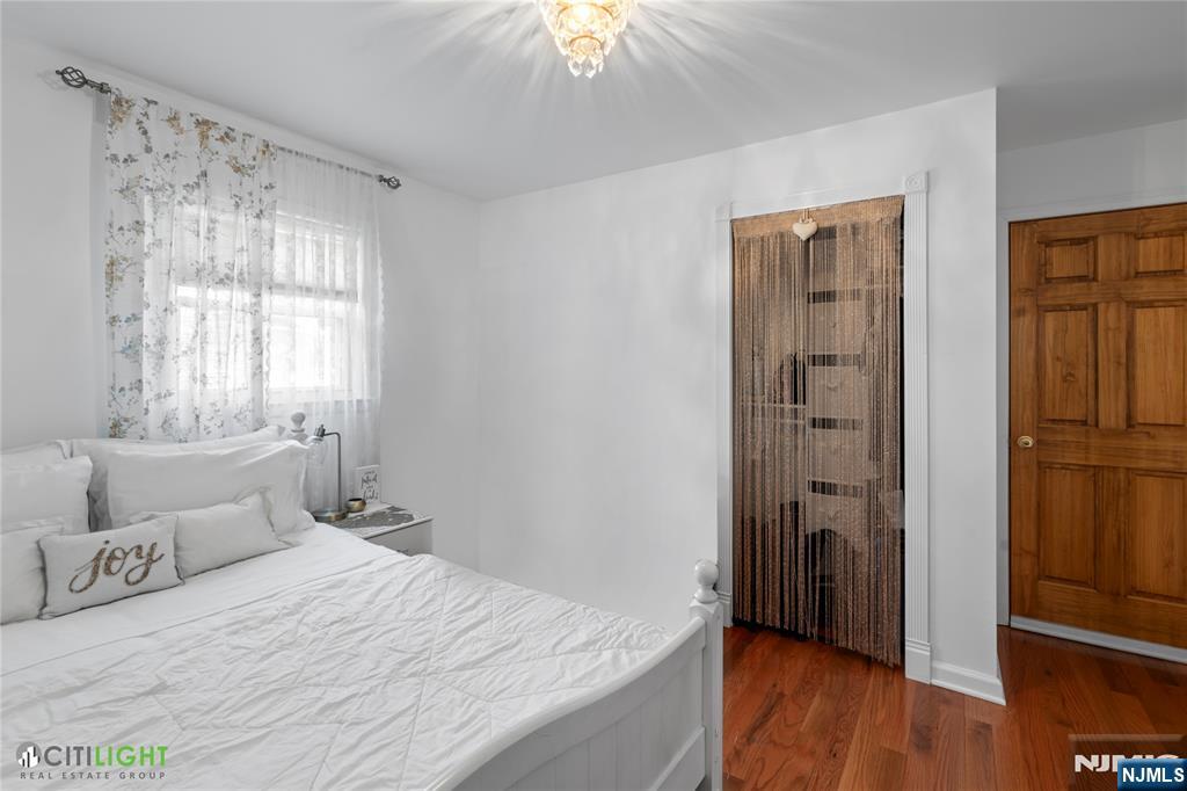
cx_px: 594
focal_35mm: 16
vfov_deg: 73.7
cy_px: 396
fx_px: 527
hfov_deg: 96.8
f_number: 9
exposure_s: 1.3
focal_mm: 16
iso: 250
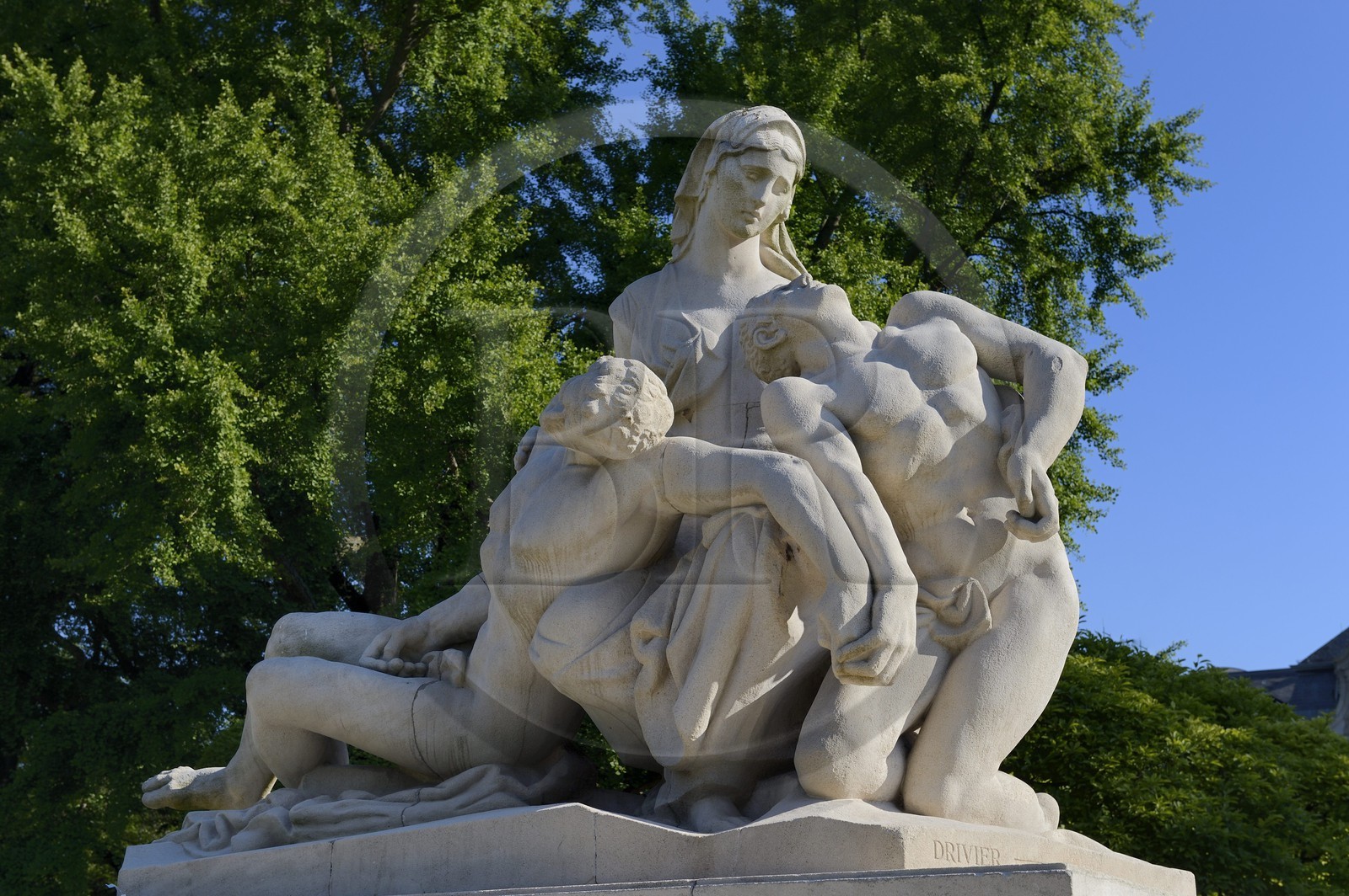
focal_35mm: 62
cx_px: 674
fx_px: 2321
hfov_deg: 32.4
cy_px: 448
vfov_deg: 21.9
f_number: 10
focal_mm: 62
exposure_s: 1/250
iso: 200
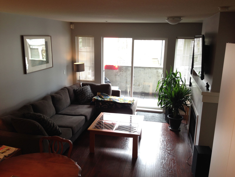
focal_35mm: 33
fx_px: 224
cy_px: 88
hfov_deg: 55.4
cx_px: 118
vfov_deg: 42.9
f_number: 2.4
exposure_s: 1/20
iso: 50
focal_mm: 4.12
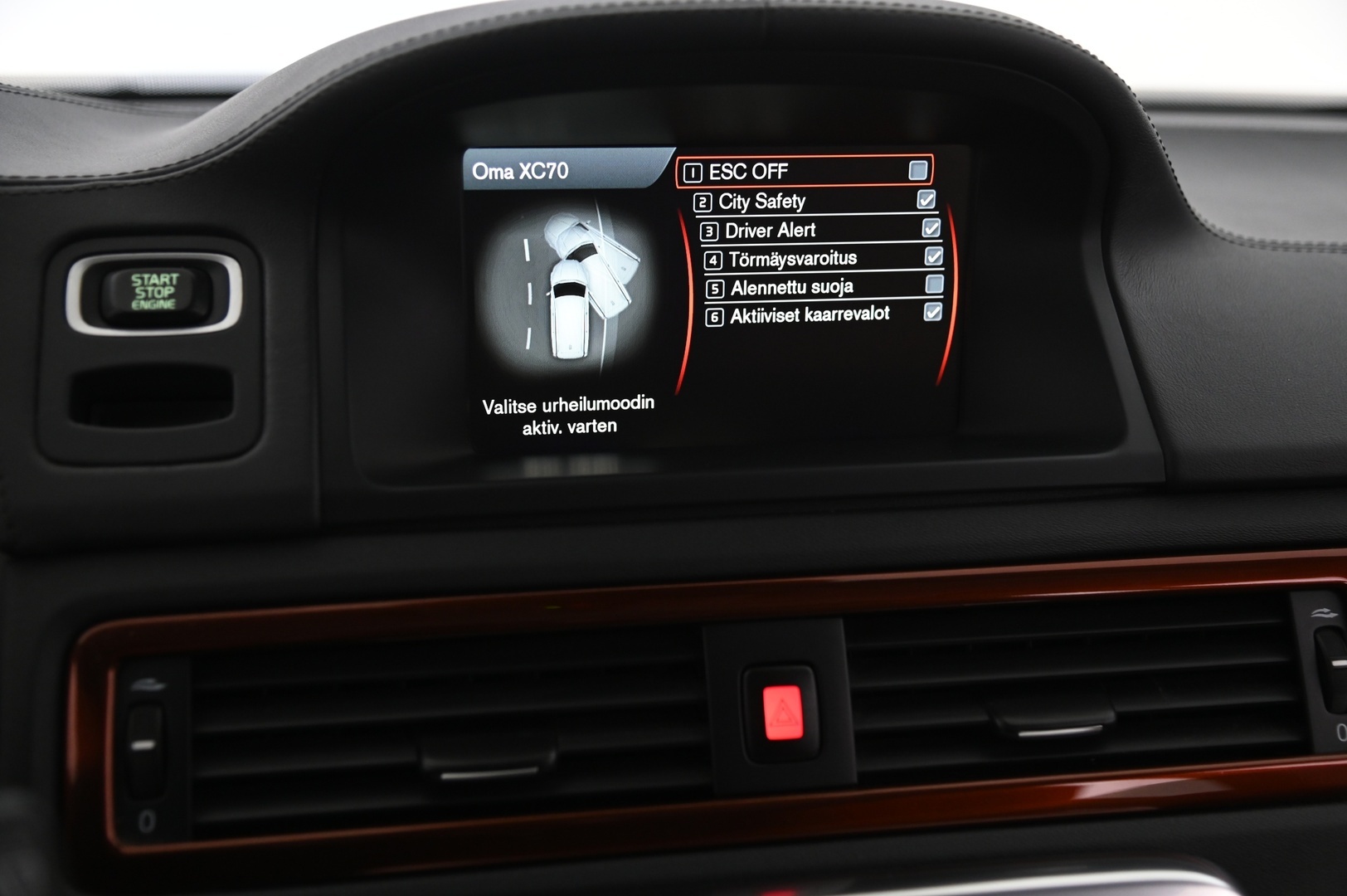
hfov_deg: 42.8
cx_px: 674
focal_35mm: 46
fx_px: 1720
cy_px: 448
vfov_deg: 29.2
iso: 2000
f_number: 4
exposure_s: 1/40
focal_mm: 46
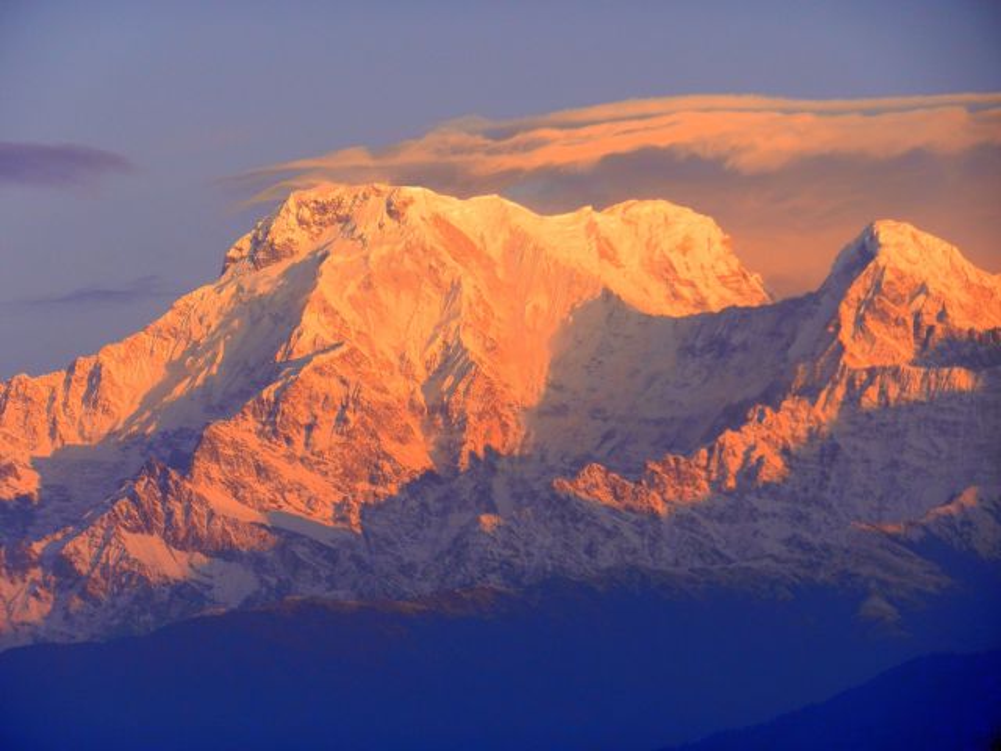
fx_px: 4771
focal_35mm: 165
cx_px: 500
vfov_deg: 9.0
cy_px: 376
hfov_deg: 12.0
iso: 200
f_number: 5.3
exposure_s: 1/160
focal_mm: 29.7
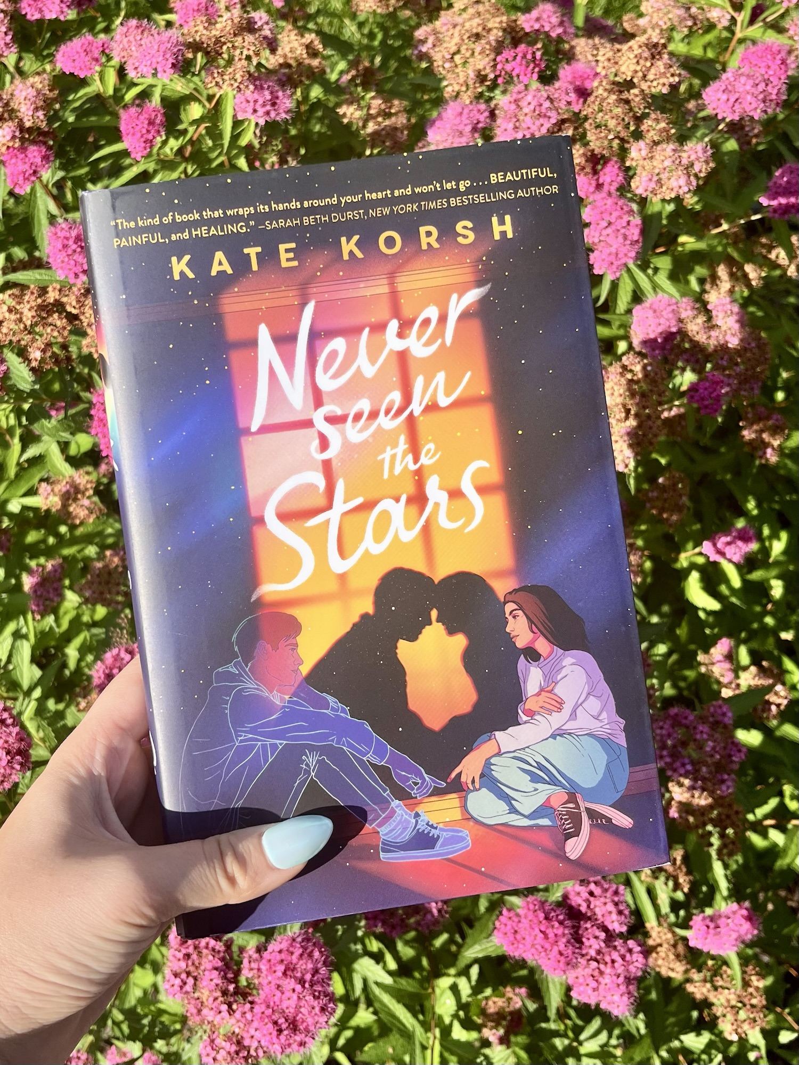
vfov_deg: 67.3
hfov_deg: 53.1
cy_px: 532
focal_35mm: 26
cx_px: 400
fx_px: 800
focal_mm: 5.1
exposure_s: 1/2024
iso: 50
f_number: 1.6
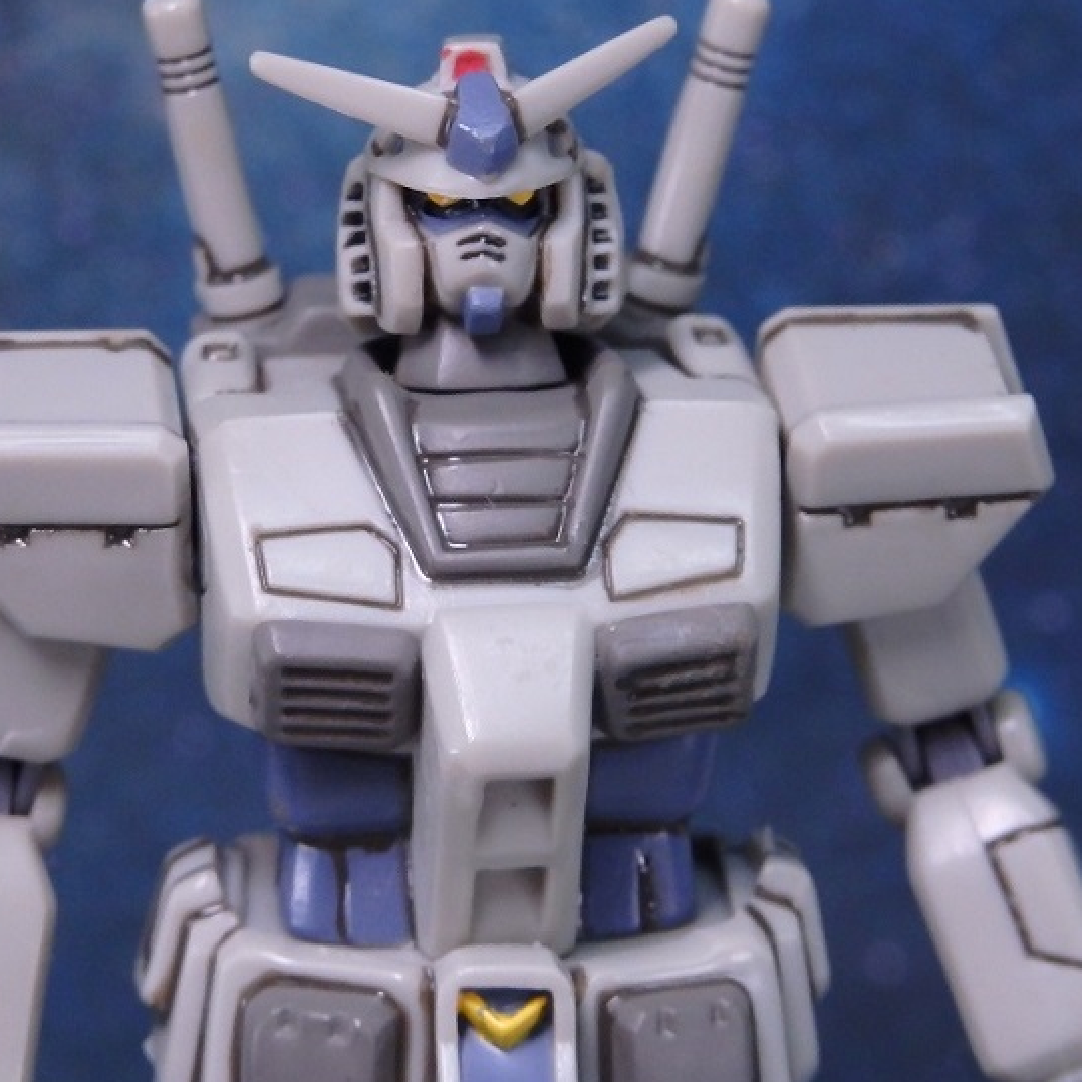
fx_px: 5729
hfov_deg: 10.8
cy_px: 529
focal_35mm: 162
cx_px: 463
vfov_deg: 10.8
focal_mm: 22.9
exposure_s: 1/200
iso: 640
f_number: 5.3
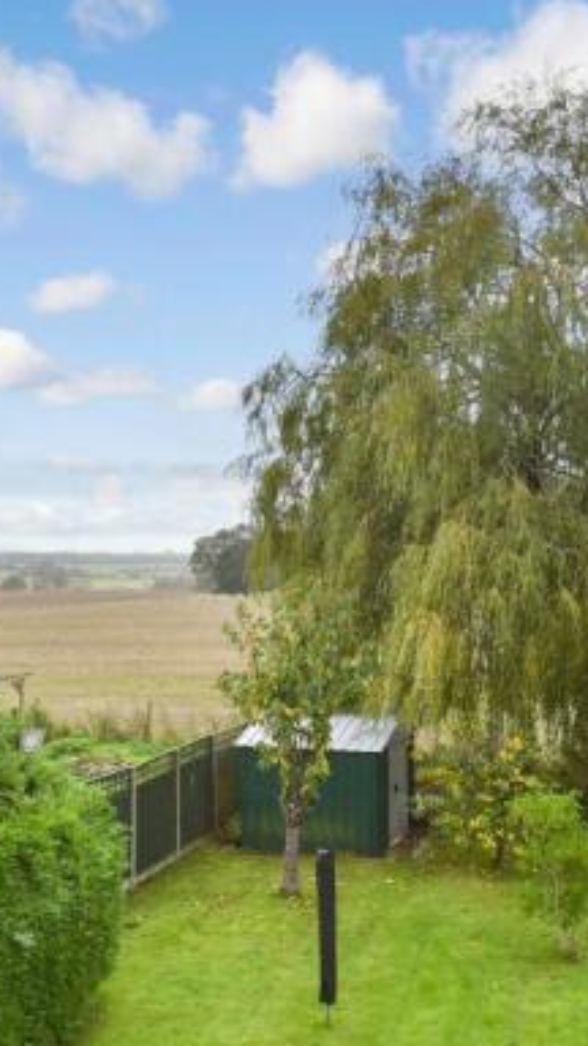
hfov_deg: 23.8
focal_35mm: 50
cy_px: 530
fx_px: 1386
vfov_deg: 41.3
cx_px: 197
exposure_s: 1/500
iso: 320
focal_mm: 19
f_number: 8
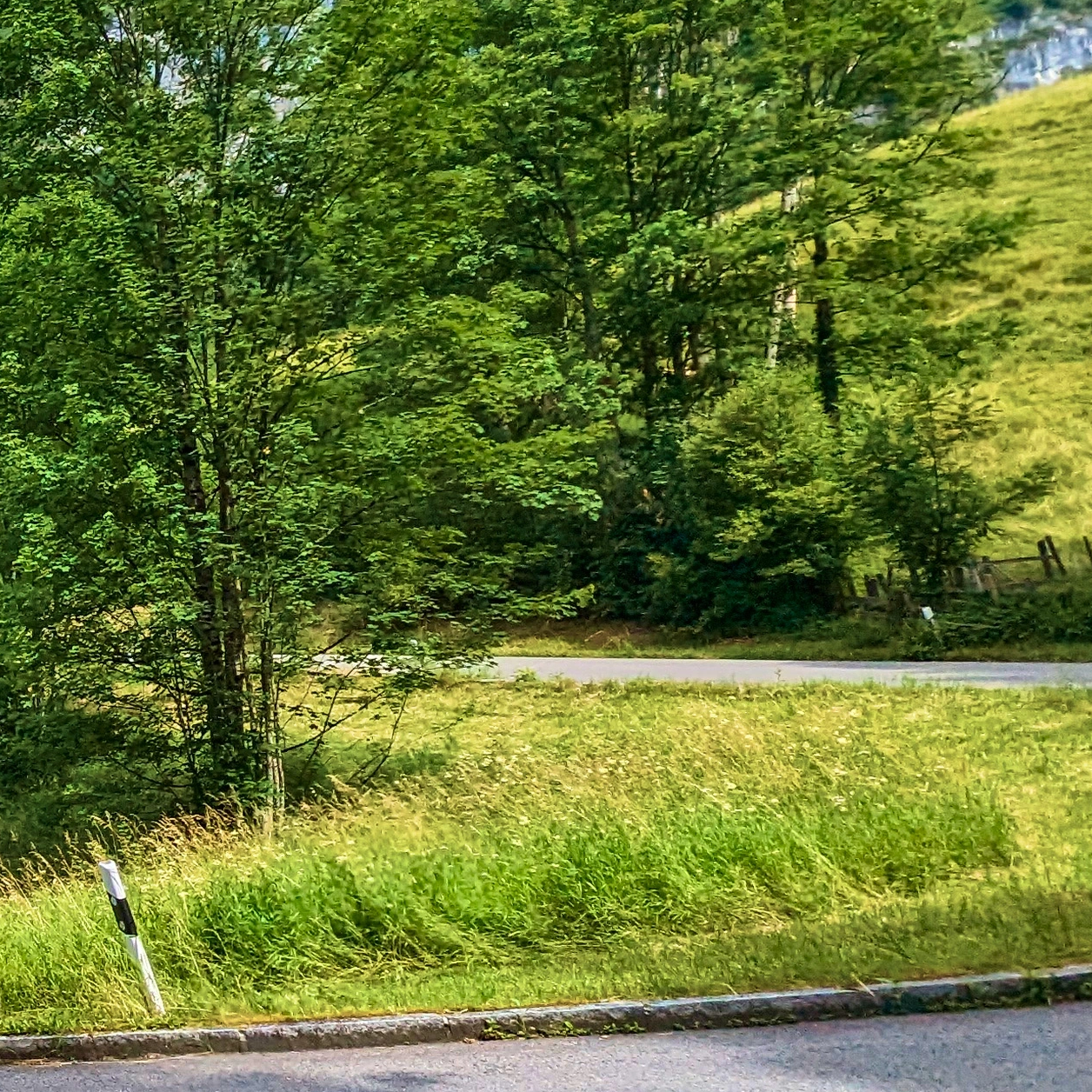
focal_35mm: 46
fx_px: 1642
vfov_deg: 36.8
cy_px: 524
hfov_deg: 25.3
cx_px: -636
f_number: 2.2
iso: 53
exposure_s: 1/1575
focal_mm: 2.35
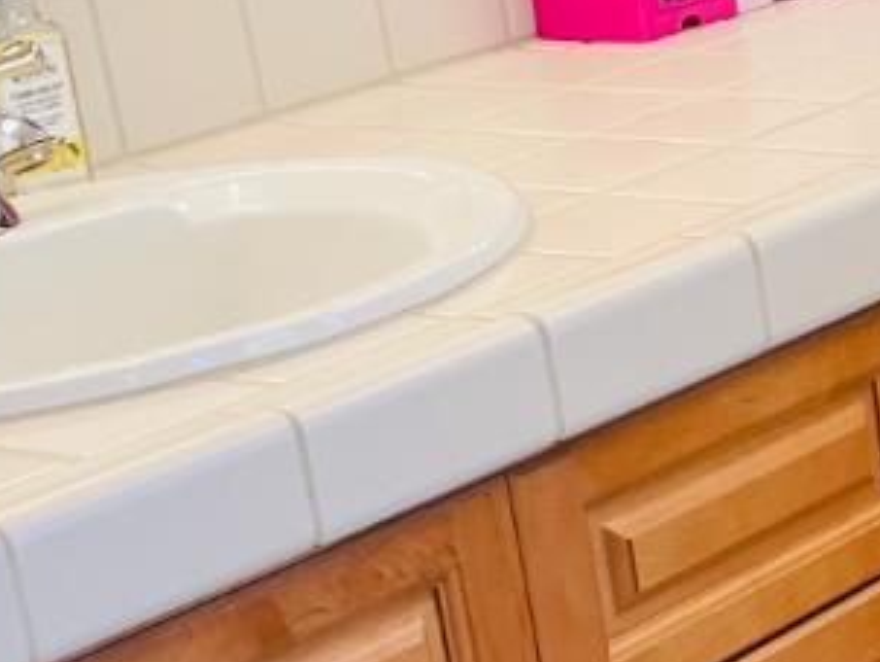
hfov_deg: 14.4
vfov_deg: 11.5
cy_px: 553
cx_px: 1259
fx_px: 3282
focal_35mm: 129
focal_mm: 4.2
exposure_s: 1/120
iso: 125
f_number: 1.6
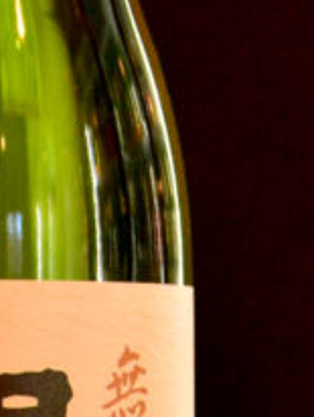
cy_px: 526
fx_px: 2752
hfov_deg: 6.5
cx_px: 8
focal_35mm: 228
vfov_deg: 8.6
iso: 720
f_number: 5
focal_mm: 34
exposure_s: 1/30
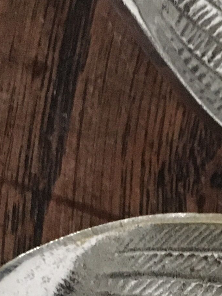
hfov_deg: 11.3
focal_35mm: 128
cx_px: 285
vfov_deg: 14.5
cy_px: 427
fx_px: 1095
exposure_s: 1/17
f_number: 2.2
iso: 500
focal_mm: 4.15
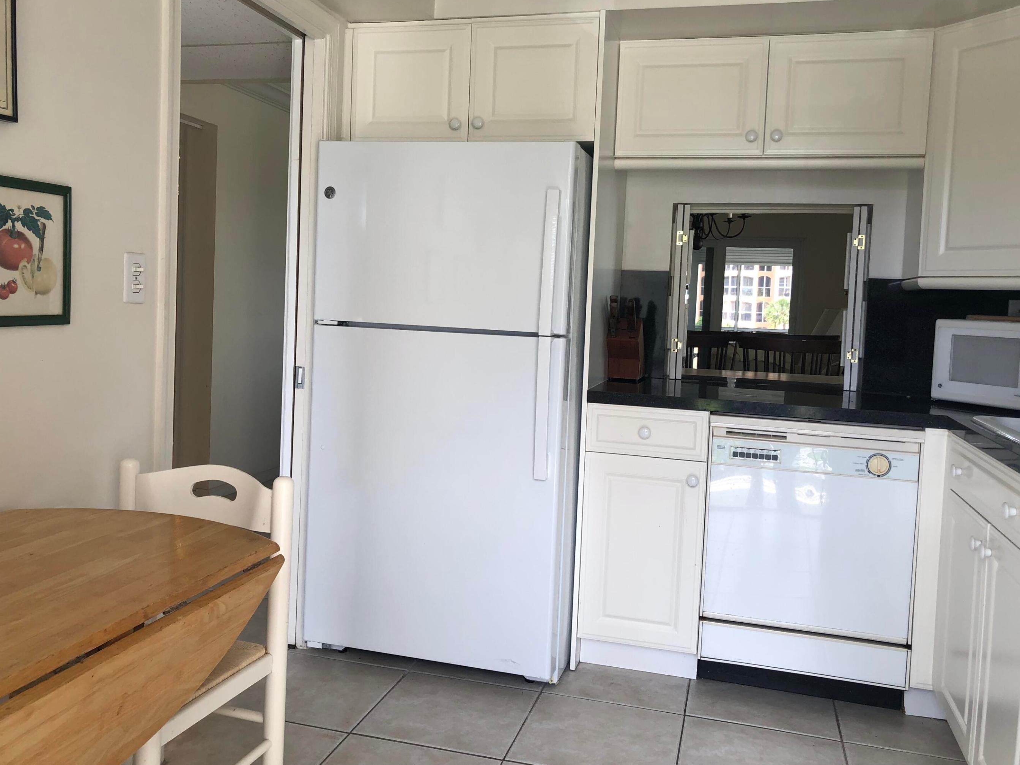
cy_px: 357
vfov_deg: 46.8
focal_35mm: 30
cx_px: 504
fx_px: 884
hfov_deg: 60.0
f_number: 1.8
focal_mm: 3.99
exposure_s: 1/120
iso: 25
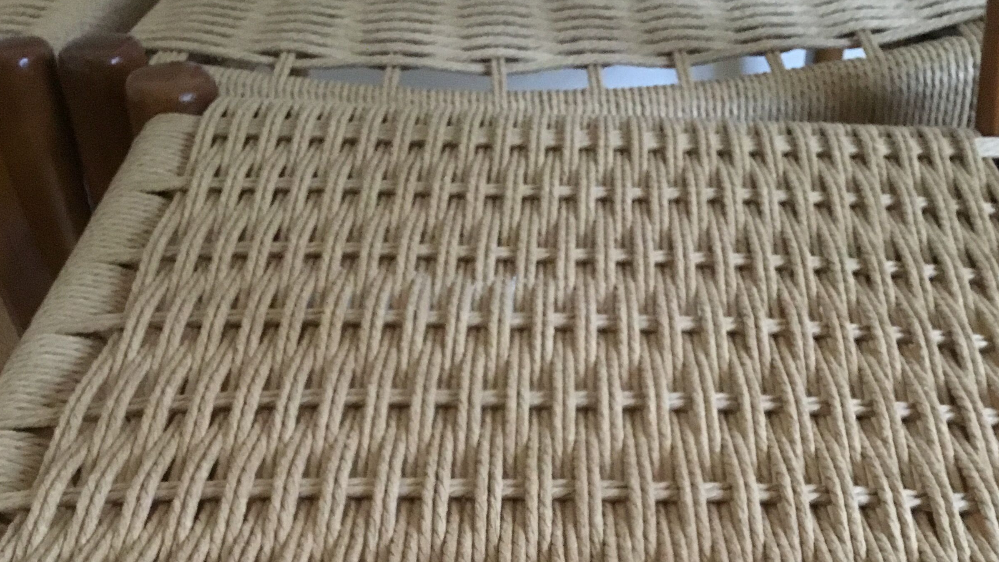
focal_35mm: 46
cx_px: 500
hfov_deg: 44.6
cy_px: 557
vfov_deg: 24.8
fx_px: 1219
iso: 200
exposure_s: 1/25
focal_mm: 3.3
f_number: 2.4
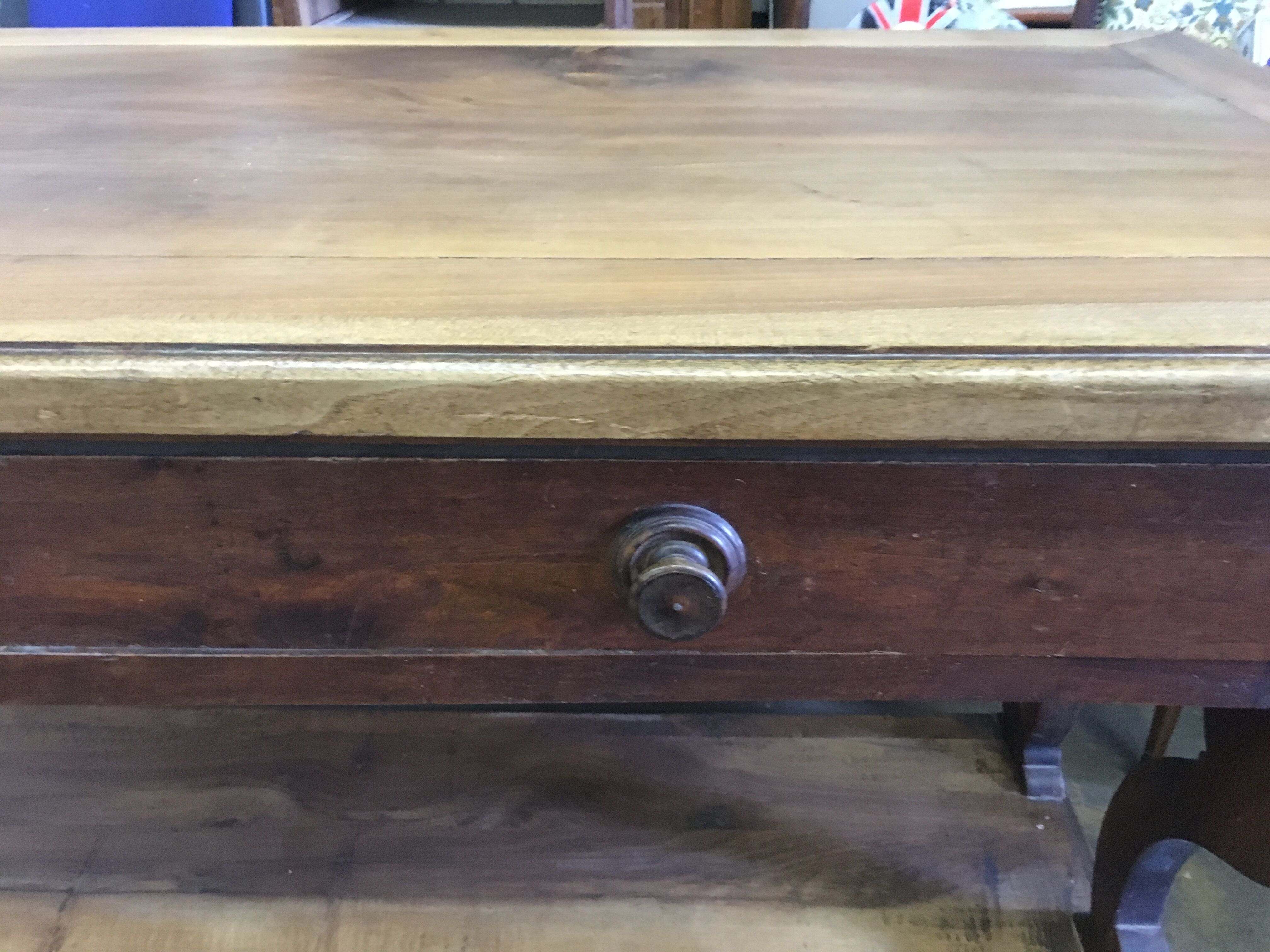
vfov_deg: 48.2
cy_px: 476
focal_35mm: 29
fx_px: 1064
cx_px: 635
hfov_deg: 61.7
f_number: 2.2
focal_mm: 4.15
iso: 320
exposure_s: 1/17
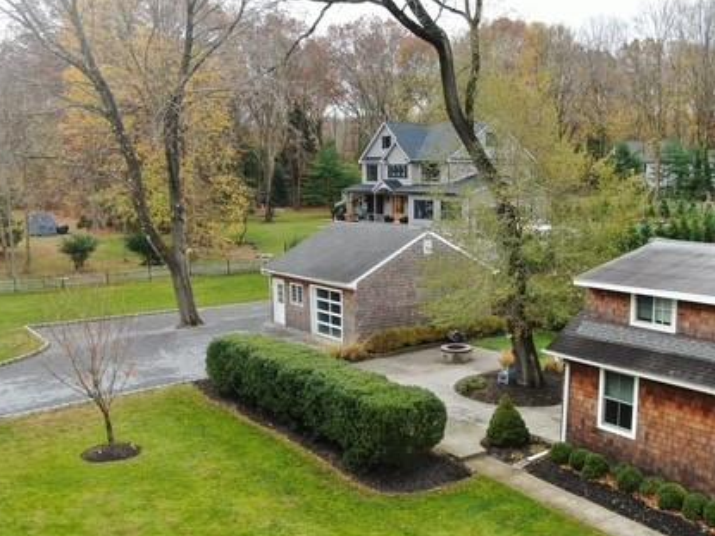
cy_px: 343
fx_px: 764
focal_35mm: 37
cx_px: 441
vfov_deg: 38.3
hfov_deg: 49.7
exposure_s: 1/200
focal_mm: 4.39
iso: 100
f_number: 2.8
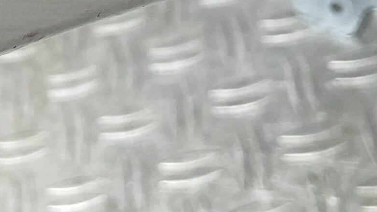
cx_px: 18
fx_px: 1039
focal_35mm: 104
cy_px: -228
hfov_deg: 20.1
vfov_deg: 10.6
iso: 32
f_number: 1.8
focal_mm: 3
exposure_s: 1/120
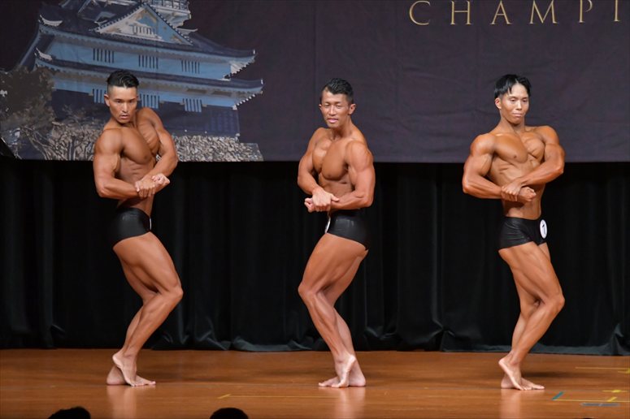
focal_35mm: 255
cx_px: 315
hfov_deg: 8.1
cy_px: 210
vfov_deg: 5.4
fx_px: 4460
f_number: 5.6
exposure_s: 1/400
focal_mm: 170
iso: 5000
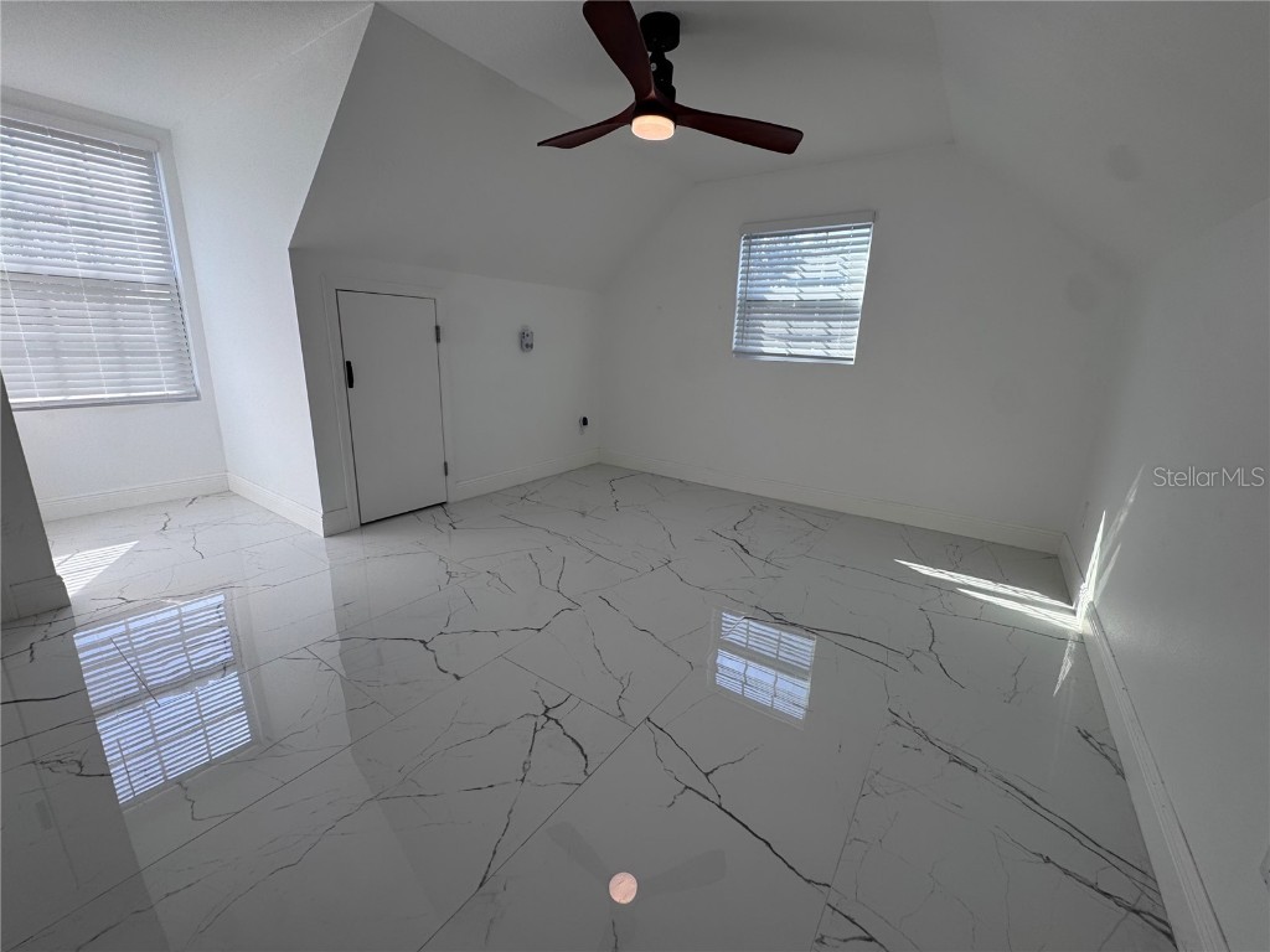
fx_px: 514
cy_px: 476
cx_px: 635
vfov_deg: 85.7
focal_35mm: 14
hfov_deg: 102.1
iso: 40
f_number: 2.2
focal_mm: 2.22
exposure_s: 1/291
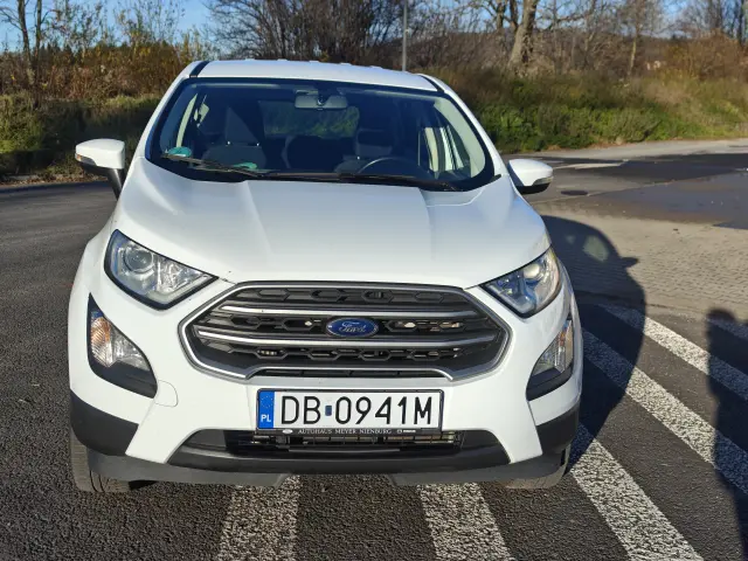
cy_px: 280
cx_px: 374
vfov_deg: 35.1
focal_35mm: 41
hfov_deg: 45.8
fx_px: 886
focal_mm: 8.72
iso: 50
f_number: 2
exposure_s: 1/2523
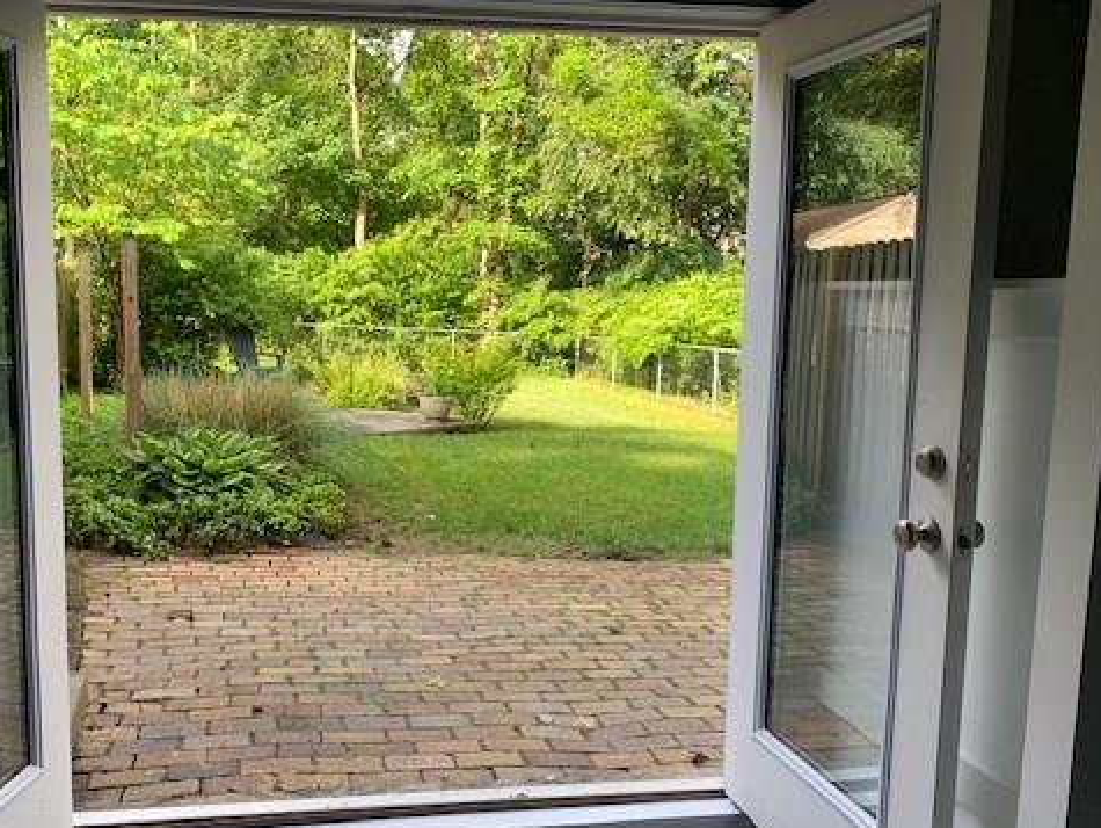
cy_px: 445
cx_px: 403
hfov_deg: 52.0
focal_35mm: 35
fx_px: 1114
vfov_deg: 40.7
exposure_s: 1/157
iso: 25
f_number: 1.8
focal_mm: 4.25
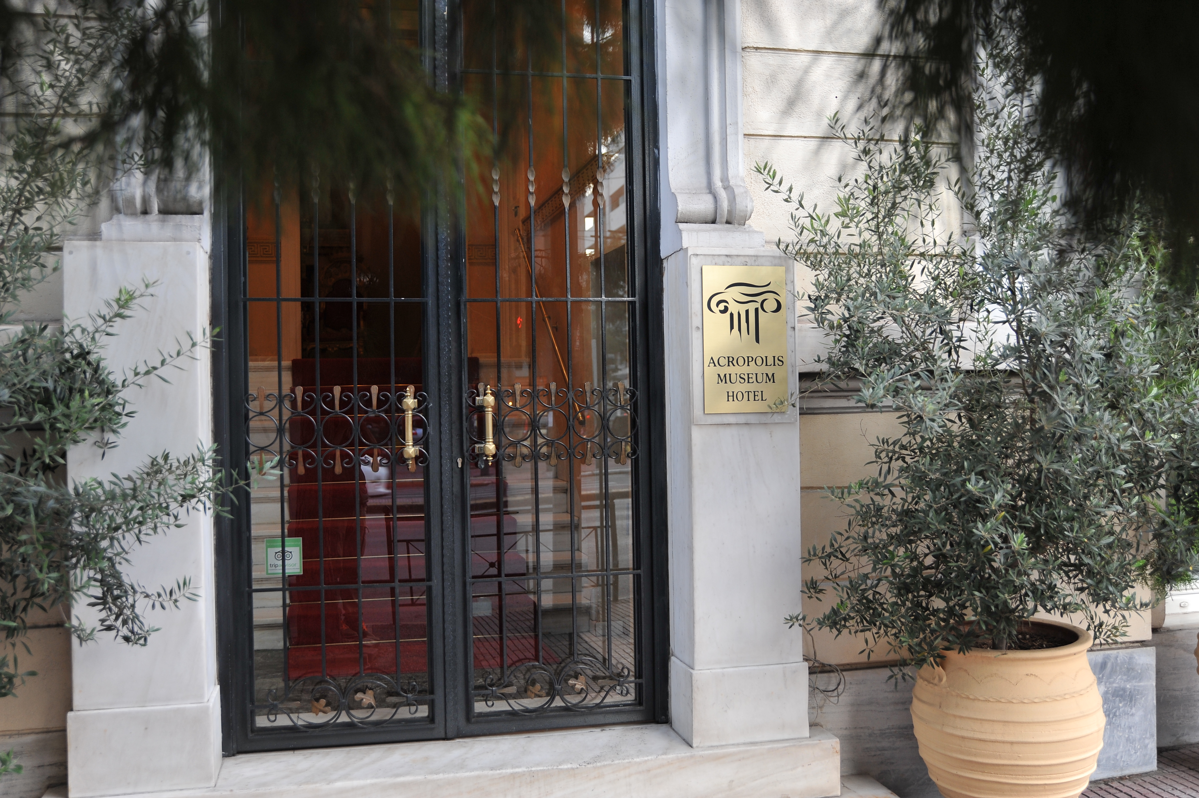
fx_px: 1132
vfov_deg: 38.8
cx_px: 600
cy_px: 399
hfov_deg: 55.8
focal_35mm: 34
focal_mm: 34
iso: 500
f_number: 3.5
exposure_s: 1/80
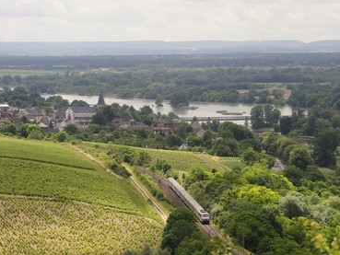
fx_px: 2152
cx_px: 165
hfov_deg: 9.0
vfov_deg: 6.8
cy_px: 127
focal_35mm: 219
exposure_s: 1/400
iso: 400
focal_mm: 200
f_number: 10
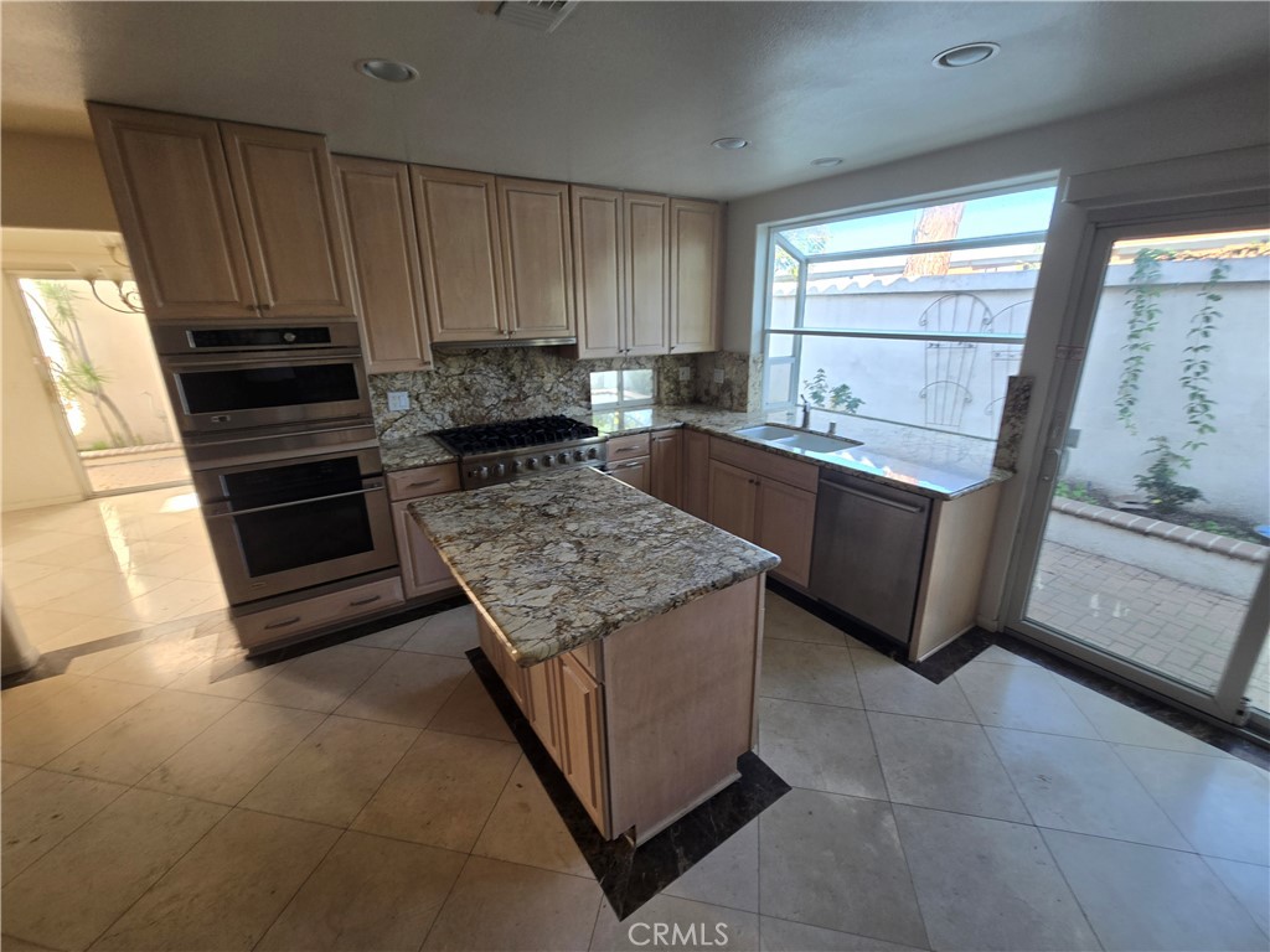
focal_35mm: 13
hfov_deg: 106.2
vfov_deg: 89.9
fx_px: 477
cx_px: 635
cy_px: 476
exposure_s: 1/60
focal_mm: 2.2
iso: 50
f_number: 2.2
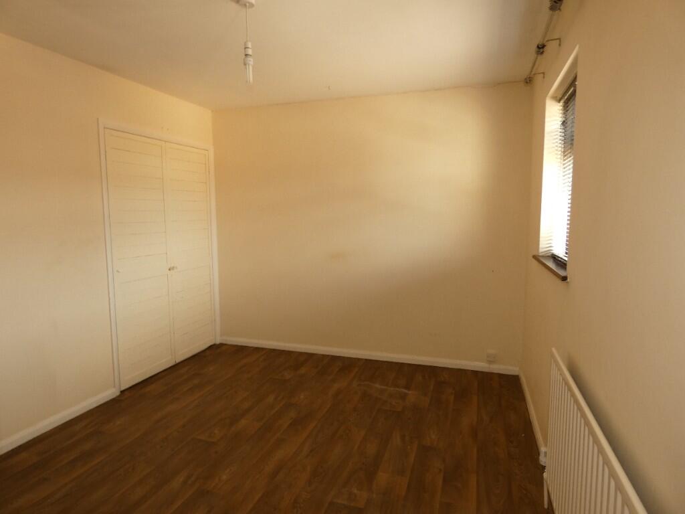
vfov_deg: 66.0
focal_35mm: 20
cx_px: 342
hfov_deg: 81.7
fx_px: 396
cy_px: 257
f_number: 2.8
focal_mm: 3.6
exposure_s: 1/20
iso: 100
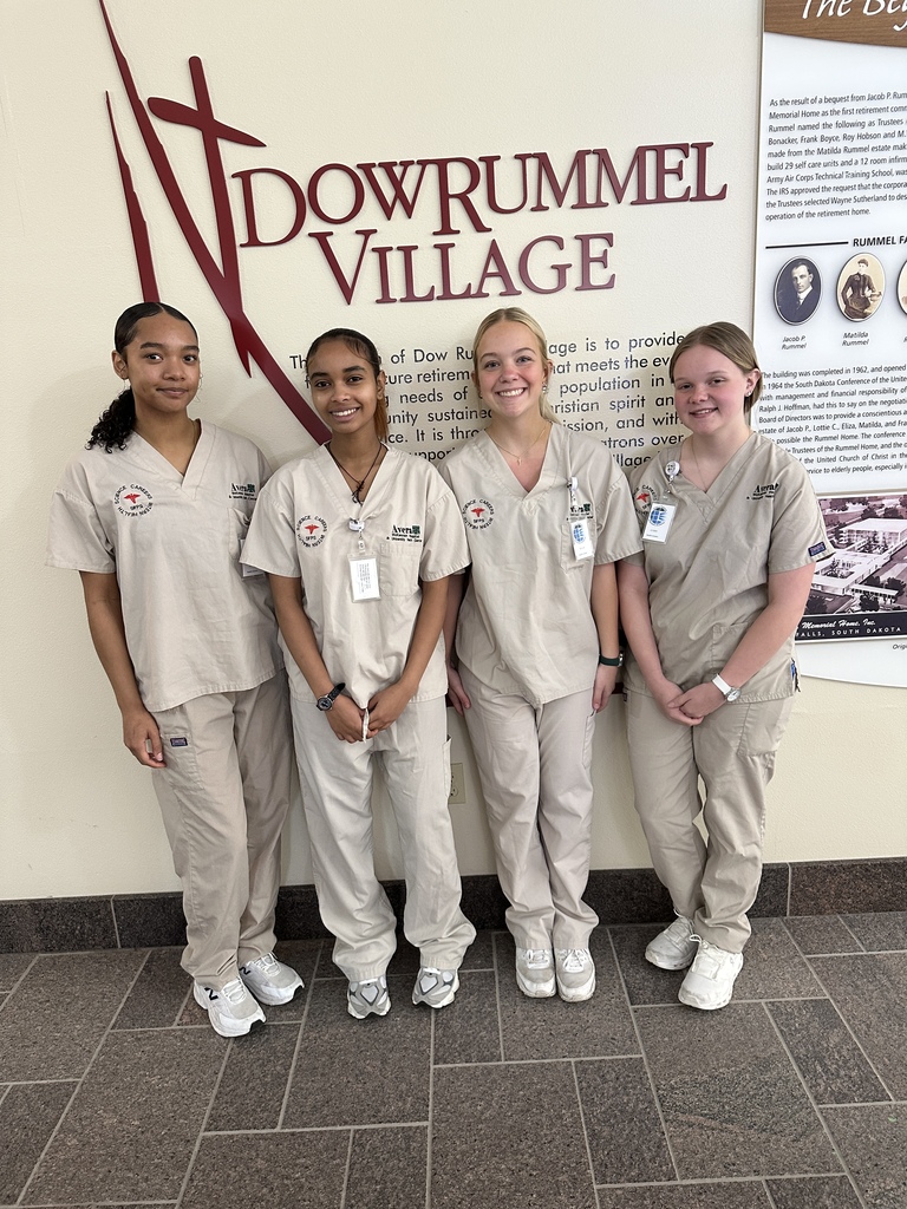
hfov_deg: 56.8
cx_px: 454
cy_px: 604
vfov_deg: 71.6
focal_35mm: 24
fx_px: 838
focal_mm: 6.86
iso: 250
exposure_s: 1/60
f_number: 1.78
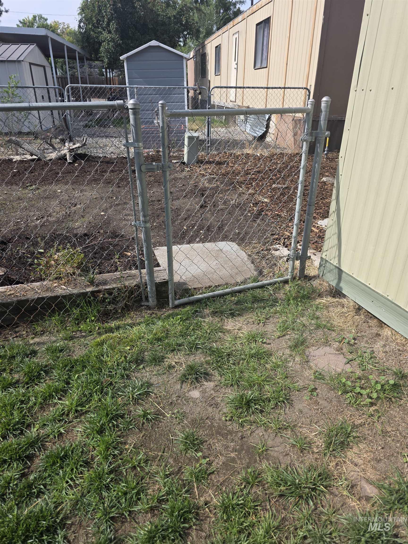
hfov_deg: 58.9
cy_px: 272
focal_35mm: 23
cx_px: 204
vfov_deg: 73.9
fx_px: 361
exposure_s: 1/3589
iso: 80
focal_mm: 6.3
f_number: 1.7
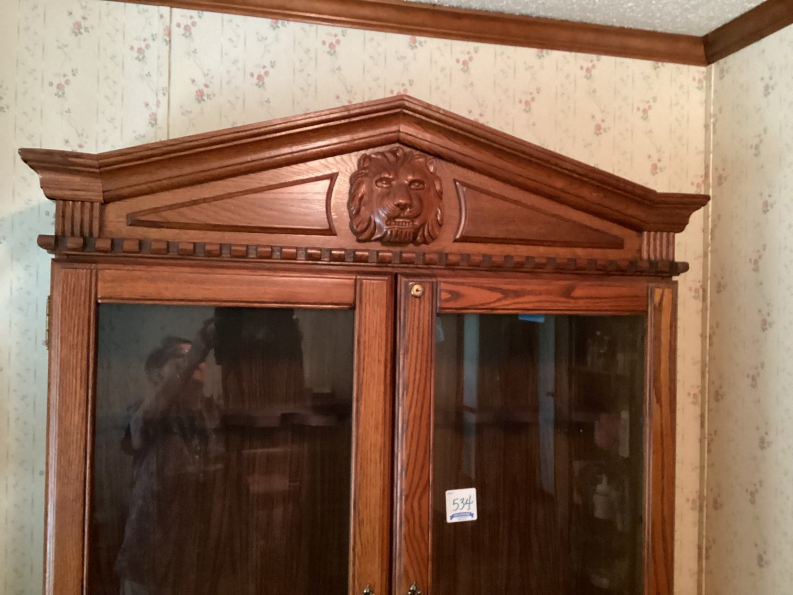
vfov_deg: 45.4
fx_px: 710
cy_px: 298
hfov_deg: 58.3
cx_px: 396
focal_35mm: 31
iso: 640
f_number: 2.4
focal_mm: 3.3
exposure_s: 1/20
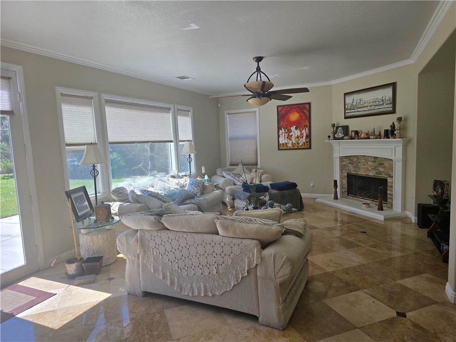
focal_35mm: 23
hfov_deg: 73.9
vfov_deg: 58.9
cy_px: 171
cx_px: 228
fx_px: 303
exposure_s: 1/180
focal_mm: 6.3
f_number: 1.7
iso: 12
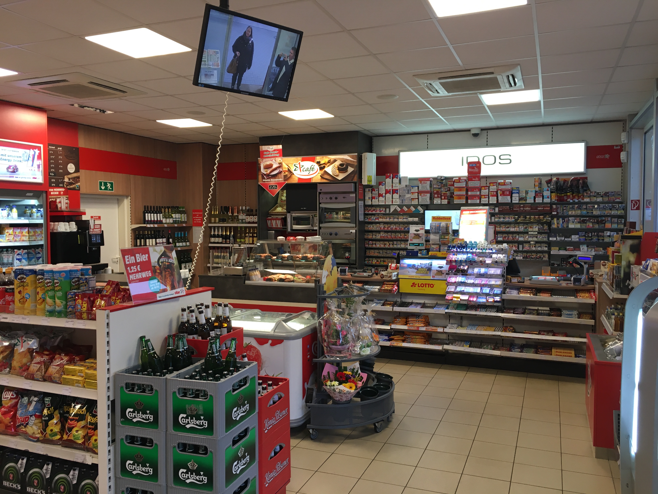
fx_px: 551
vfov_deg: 48.2
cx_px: 329
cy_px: 247
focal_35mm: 29
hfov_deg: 61.7
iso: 64
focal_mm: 4.15
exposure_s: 1/33
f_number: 2.2
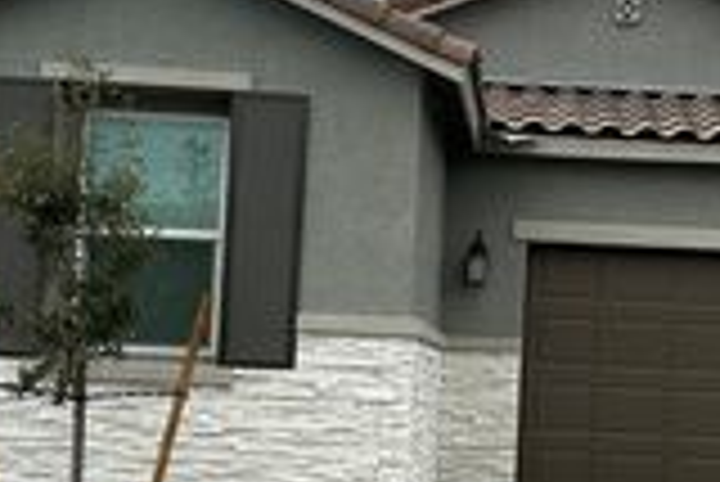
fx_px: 1561
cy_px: 318
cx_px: 562
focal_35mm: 78
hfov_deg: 25.6
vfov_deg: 17.5
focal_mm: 6.86
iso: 80
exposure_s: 1/5263
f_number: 1.78
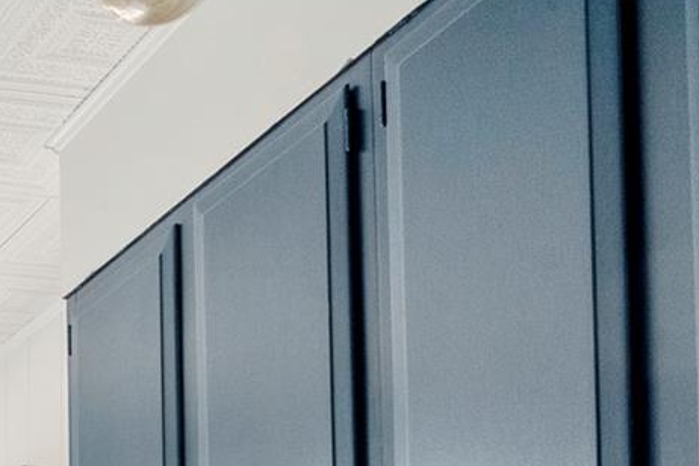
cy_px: 943
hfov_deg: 26.1
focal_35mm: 71
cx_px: -86
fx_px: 1378
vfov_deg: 15.3
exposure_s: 1/160
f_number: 11
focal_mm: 16
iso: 1000
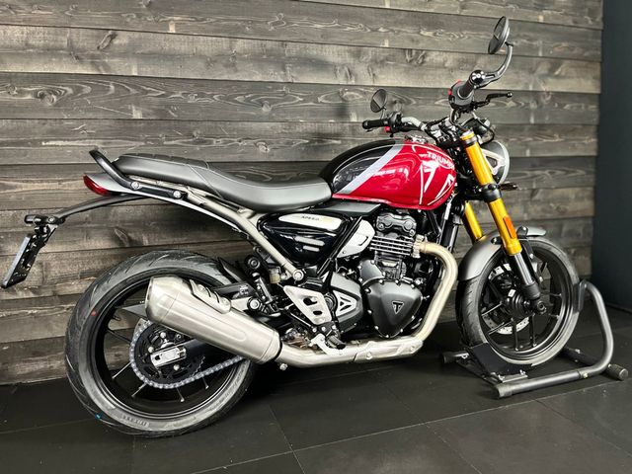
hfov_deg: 67.3
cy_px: 237
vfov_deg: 53.1
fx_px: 475
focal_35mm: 26
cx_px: 316
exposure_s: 1/50
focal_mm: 5.1
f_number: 1.6
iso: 320
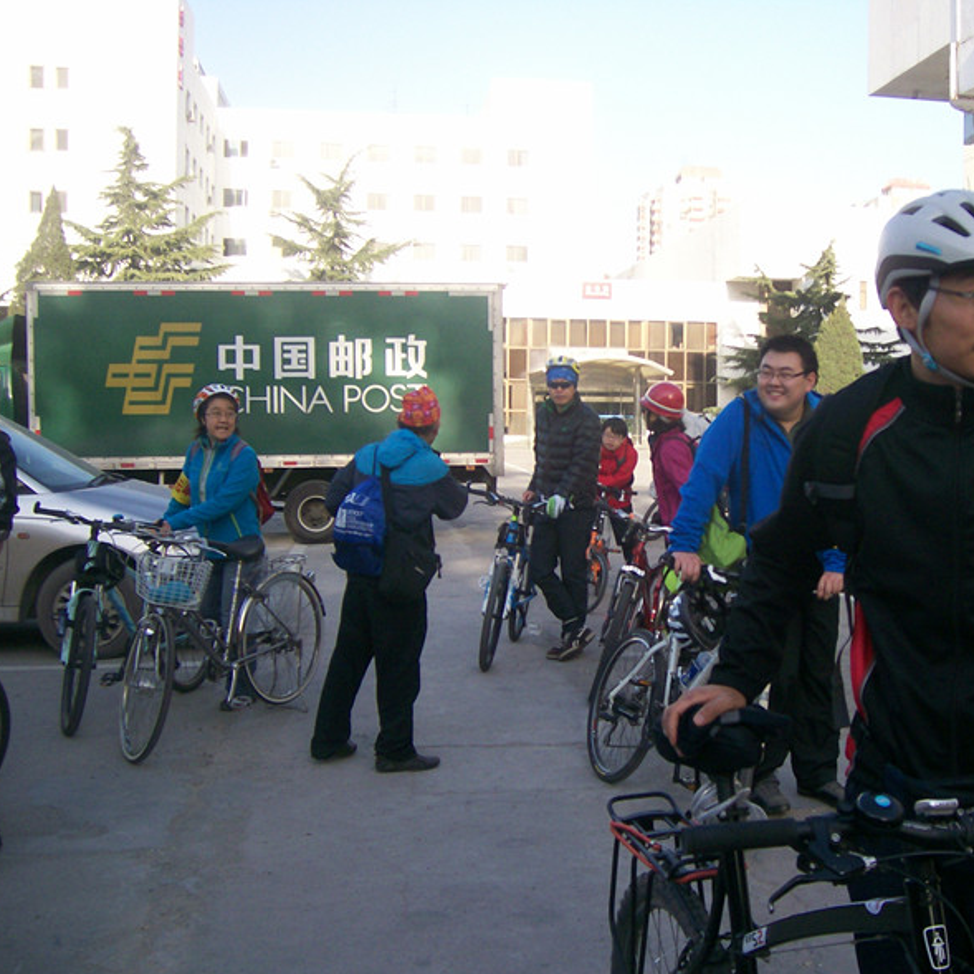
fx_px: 1337
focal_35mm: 42
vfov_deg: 40.0
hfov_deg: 39.5
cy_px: 494
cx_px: 652
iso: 80
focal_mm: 5.8
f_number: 2.8
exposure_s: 1/444
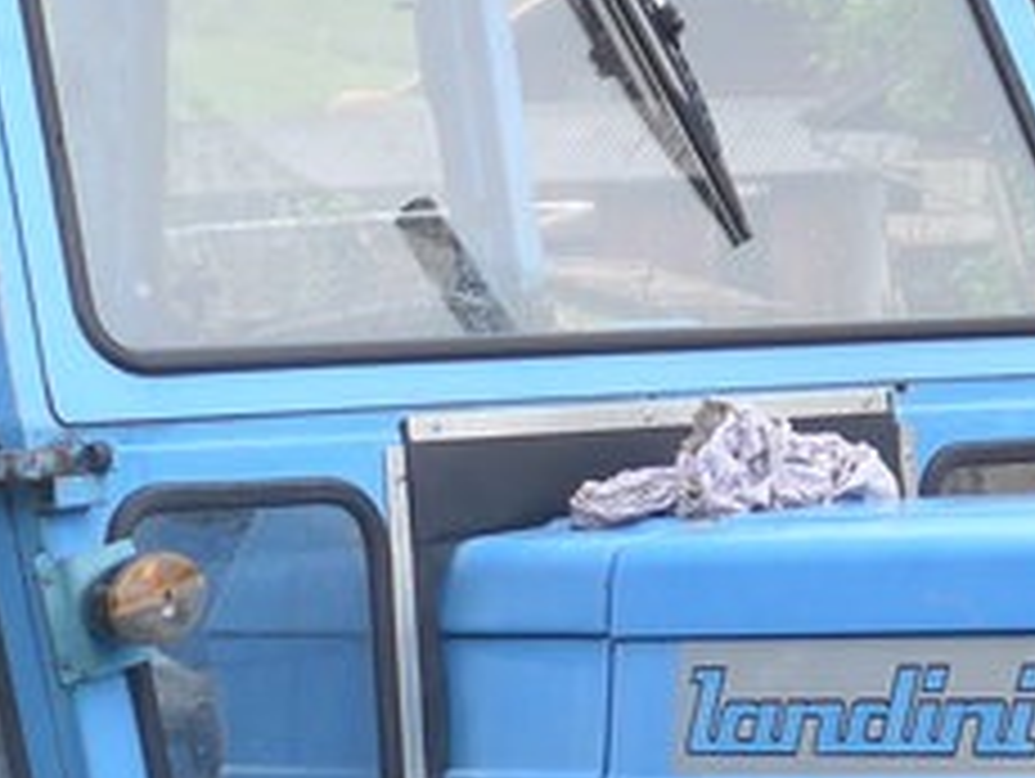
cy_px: 814
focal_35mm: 240
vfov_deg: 6.2
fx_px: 7183
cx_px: 702
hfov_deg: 8.2
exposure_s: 1/160
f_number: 3
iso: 80
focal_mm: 9.5
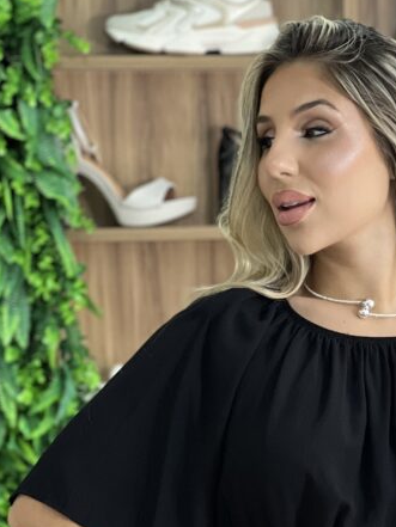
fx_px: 2485
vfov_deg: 12.0
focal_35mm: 163
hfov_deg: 9.1
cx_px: 335
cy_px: 505
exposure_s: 1/120
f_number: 2.8
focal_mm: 9
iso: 250
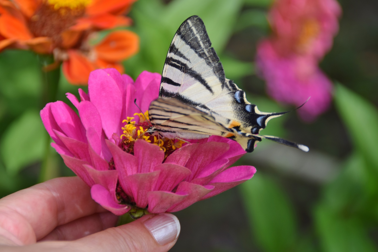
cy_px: 126
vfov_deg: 9.9
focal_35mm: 138
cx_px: 189
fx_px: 1449
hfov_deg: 14.9
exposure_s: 1/500
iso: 200
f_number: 5.6
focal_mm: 92
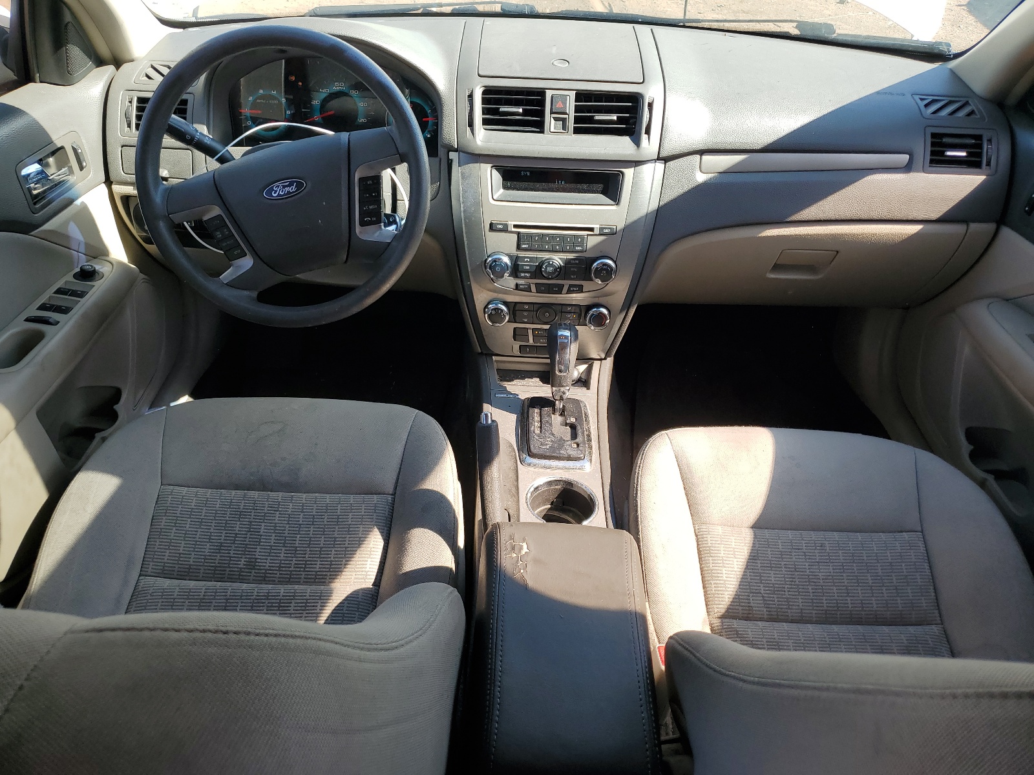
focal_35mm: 26
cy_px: 388
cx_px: 517
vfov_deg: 53.1
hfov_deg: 67.3
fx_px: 777
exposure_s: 1/370
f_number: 1.5
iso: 50
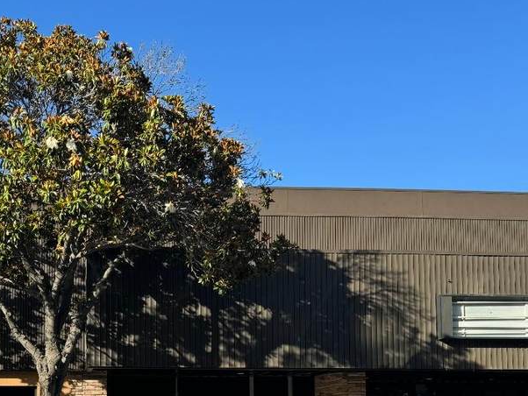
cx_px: 121
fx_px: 778
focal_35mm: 51
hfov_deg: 36.4
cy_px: 376
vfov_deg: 27.3
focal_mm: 6.86
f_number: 1.78
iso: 80
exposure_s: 1/1869
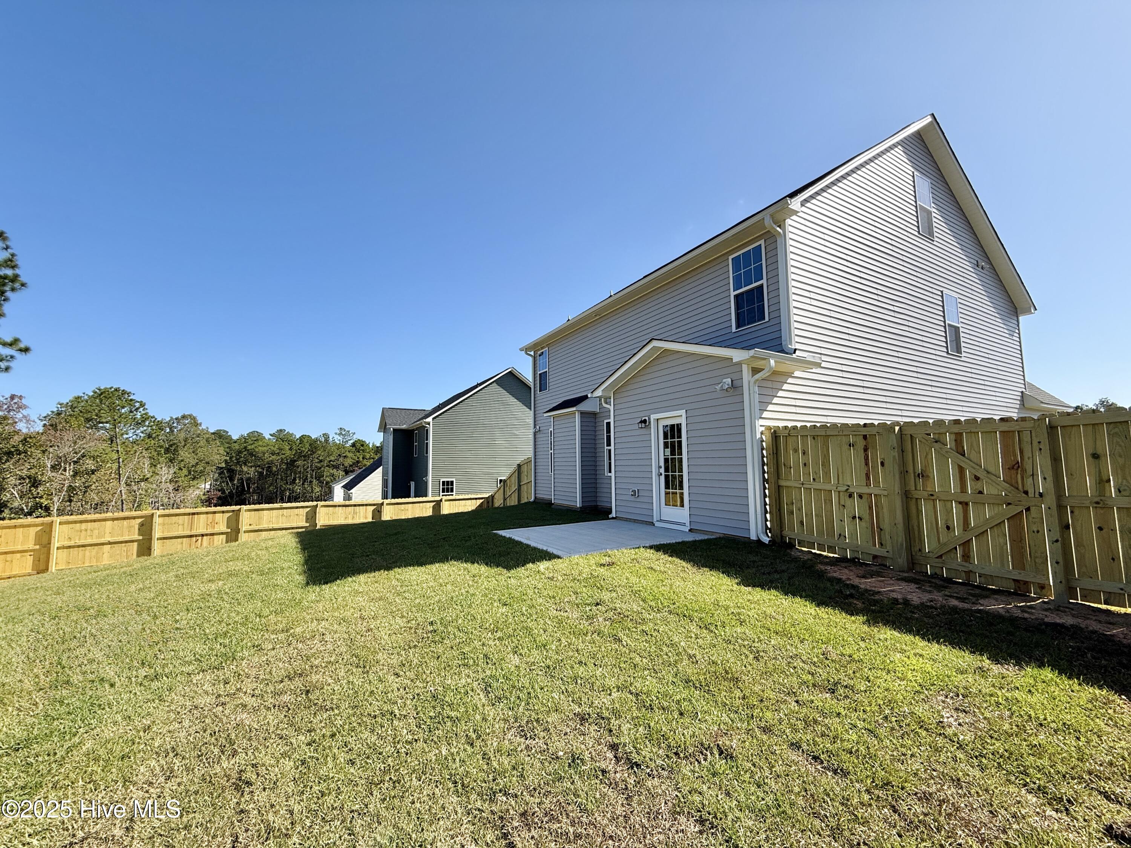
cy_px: 424
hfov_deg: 102.1
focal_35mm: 14
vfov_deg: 85.7
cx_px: 566
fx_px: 457
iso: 64
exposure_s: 1/1572
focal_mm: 2.22
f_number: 2.2
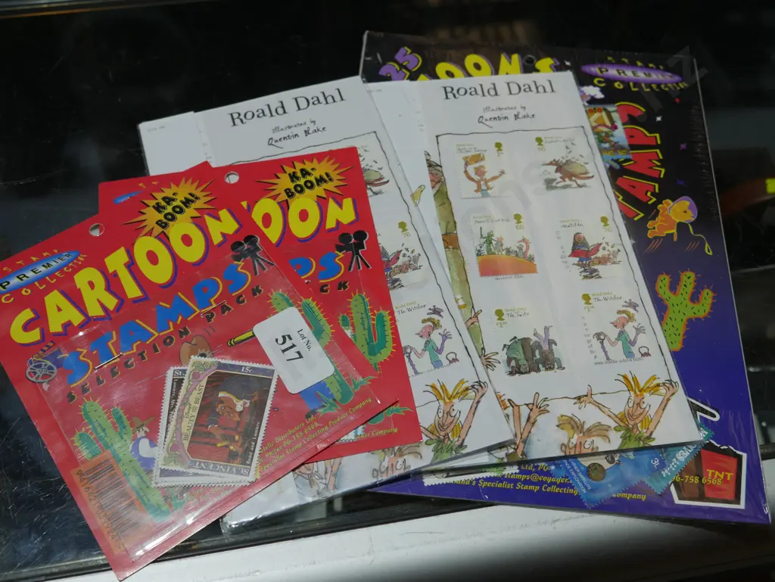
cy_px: 291
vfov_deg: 36.0
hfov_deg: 46.8
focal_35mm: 40
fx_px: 896
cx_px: 388
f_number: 5
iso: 200
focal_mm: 20
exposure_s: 1/125
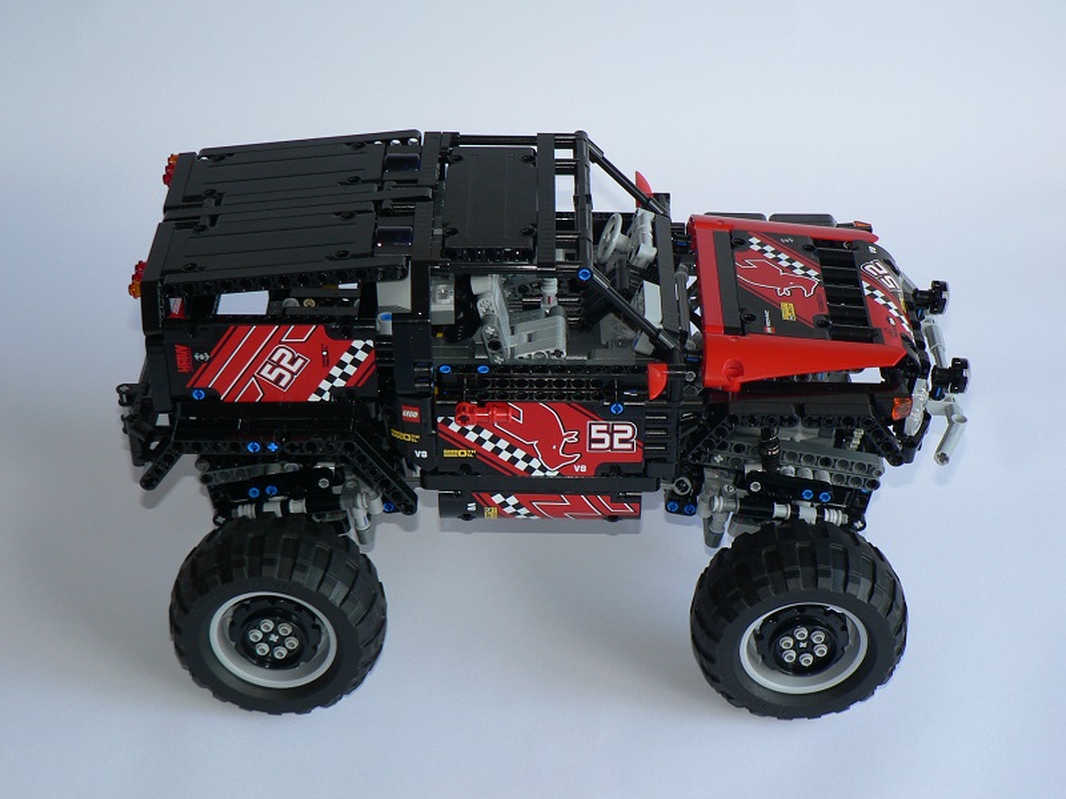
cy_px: 400
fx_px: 2156
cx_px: 533
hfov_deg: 27.8
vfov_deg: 21.0
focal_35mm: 70
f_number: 3.2
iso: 80
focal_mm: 11.6
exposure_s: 1/60
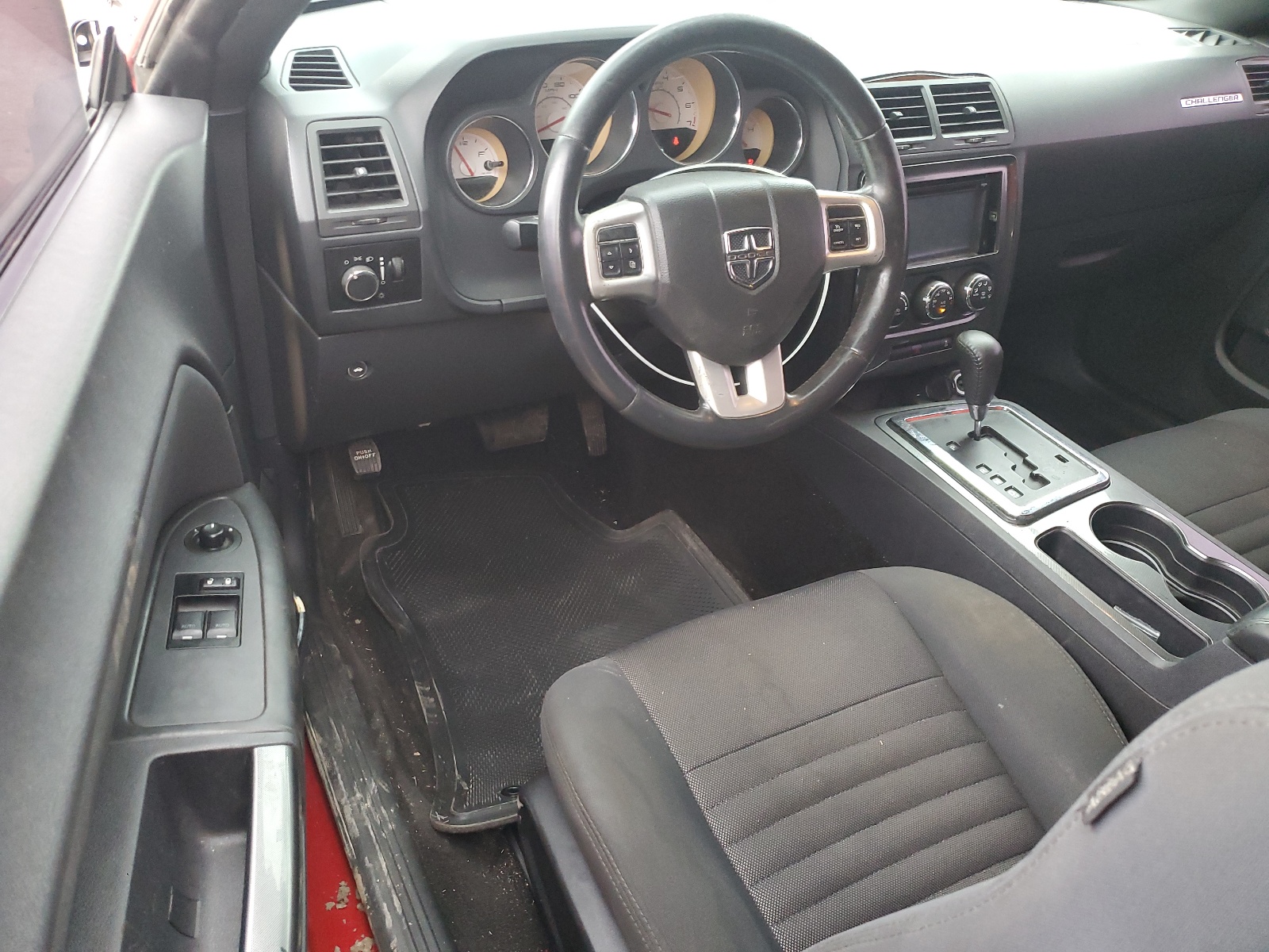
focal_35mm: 26
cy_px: 476
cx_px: 634
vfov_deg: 53.1
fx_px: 953
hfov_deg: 67.3
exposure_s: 1/60.2
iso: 239
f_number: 1.5
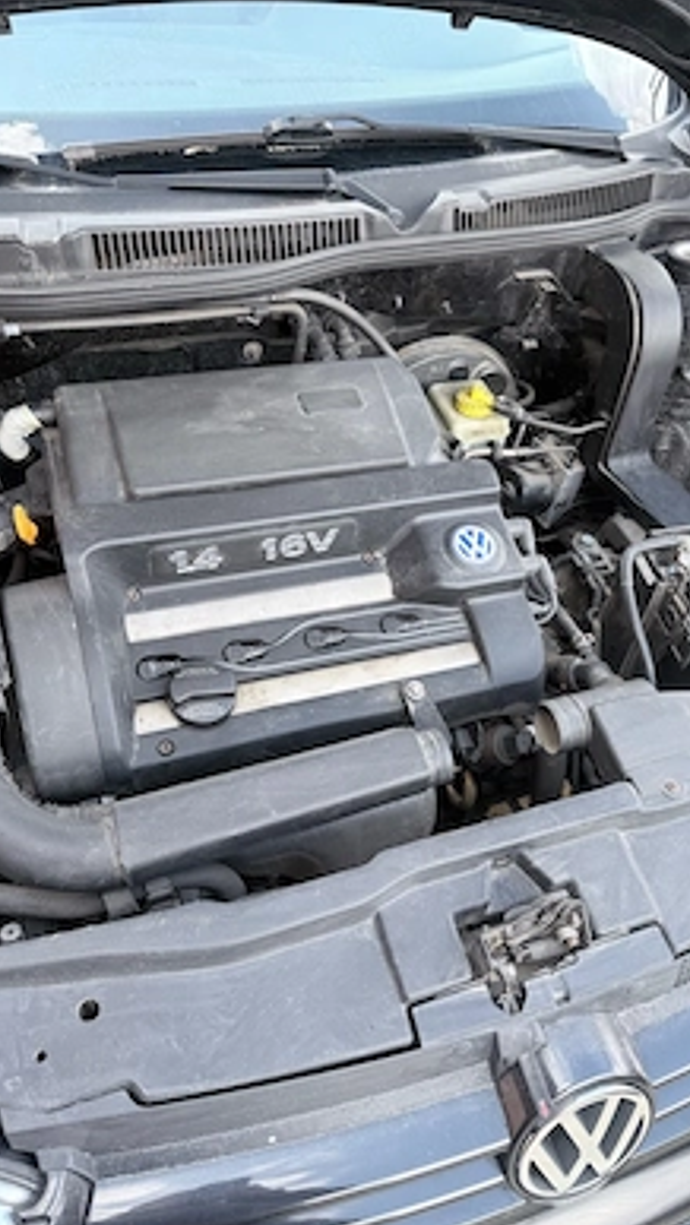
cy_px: 620
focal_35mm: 27
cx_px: 383
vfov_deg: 69.8
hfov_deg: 42.9
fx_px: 877
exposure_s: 1/214
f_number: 1.78
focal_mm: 6.76
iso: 64
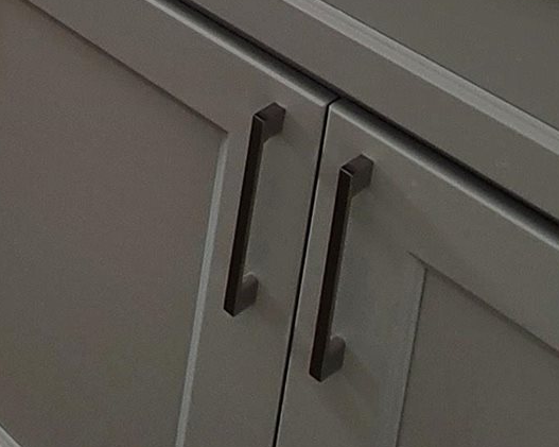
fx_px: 1224
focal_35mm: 74
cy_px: -659
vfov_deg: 13.8
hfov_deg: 20.3
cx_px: -377
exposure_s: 1/60
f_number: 2.2
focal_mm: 2.2
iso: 80
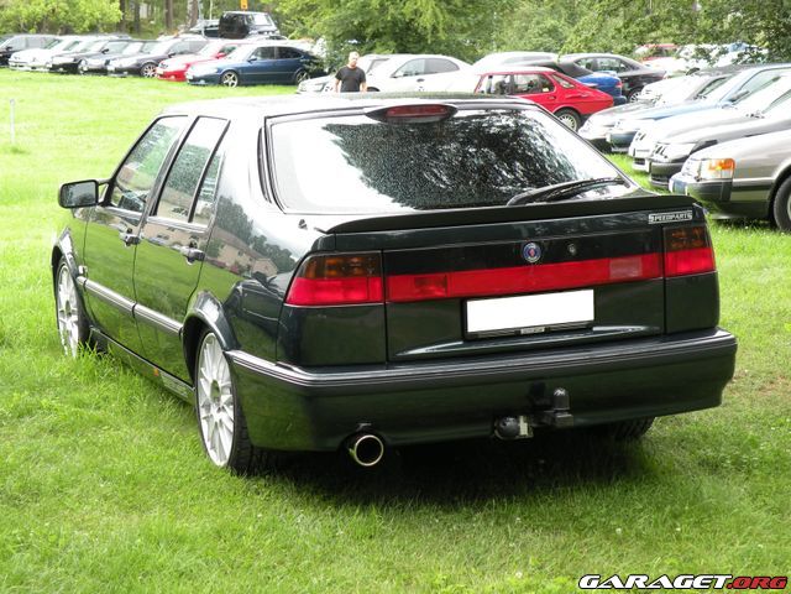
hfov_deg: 25.7
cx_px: 396
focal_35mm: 76
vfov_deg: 19.4
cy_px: 297
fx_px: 1737
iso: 64
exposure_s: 1/59.6
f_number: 4
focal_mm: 13.4
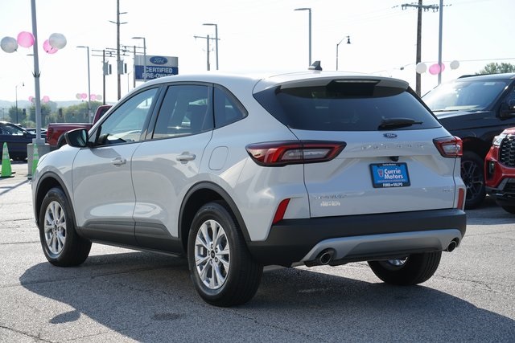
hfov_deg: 28.8
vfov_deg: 19.5
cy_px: 172
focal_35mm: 70
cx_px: 258
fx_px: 1002
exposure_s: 1/160
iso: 100
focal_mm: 70
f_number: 10
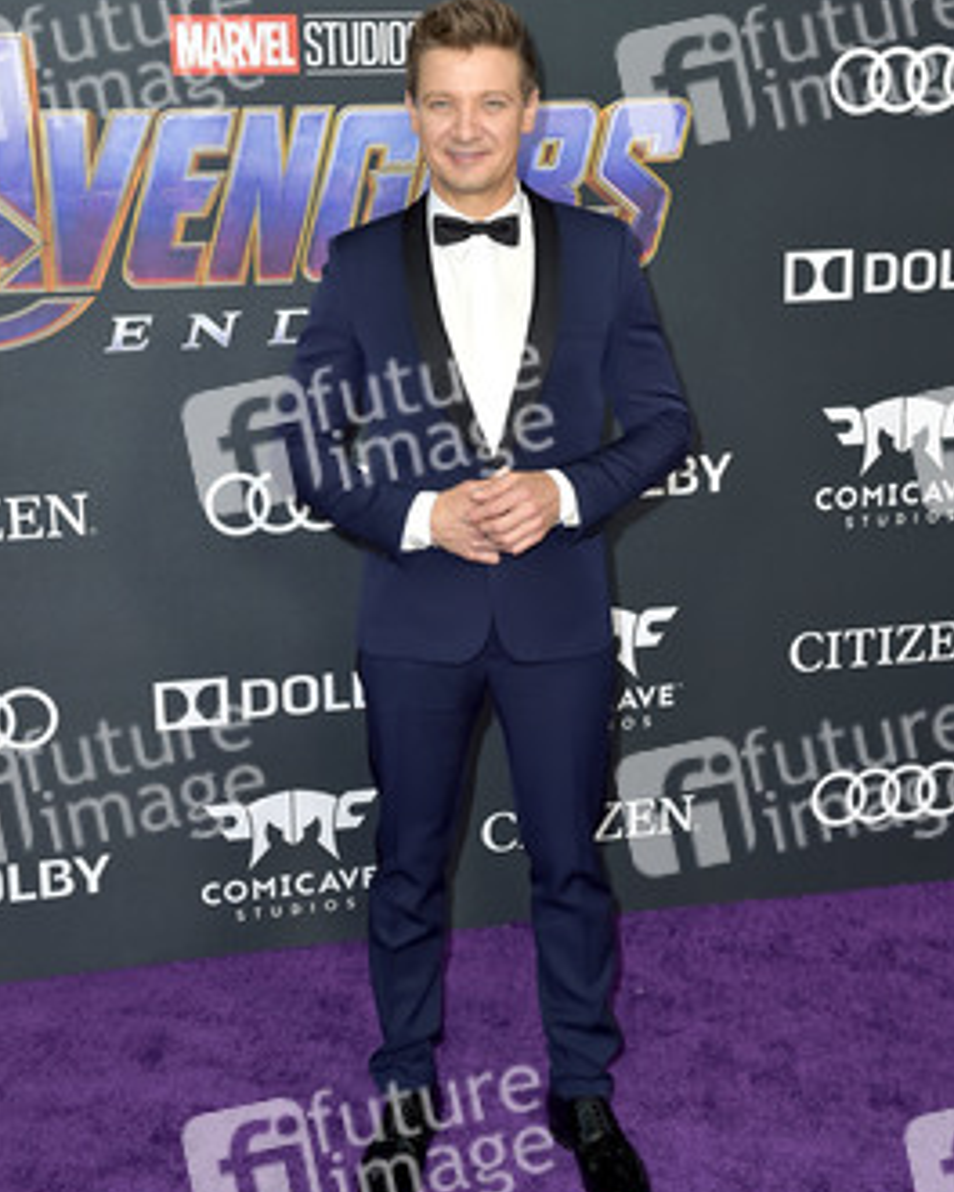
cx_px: 475
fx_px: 1765
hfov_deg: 30.3
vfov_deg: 37.3
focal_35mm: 50
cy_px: 610
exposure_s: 1/250
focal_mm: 44
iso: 250
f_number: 5
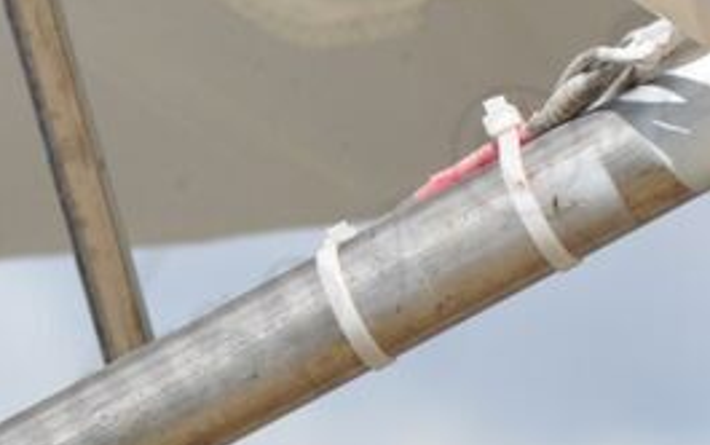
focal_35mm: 1252
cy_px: 745
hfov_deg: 1.7
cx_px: -525
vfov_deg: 1.1
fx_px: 24241
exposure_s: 1/500
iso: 200
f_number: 8
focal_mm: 170
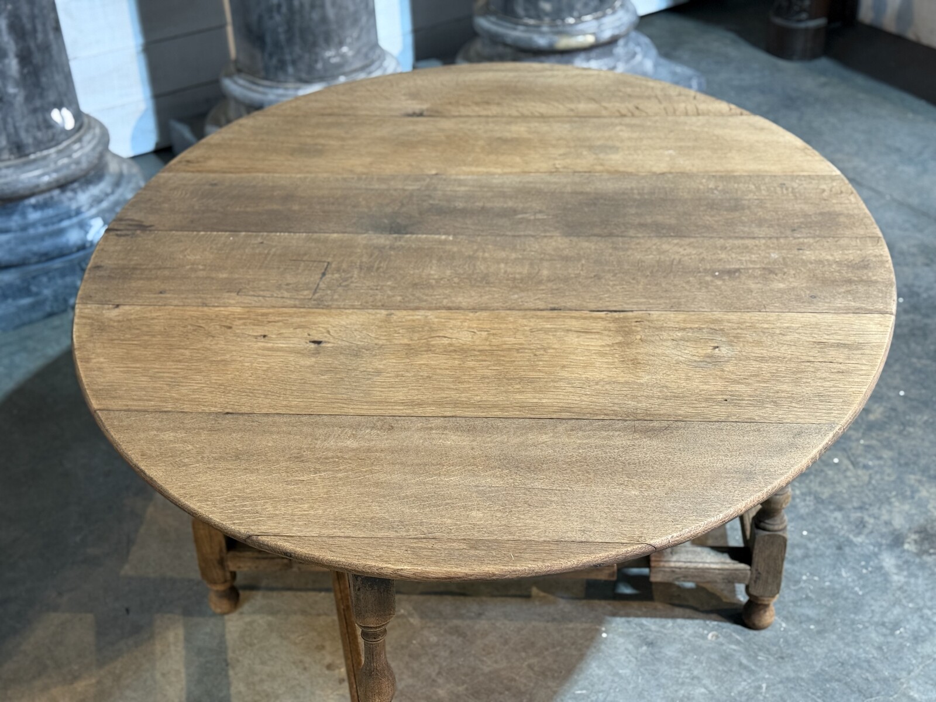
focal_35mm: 48
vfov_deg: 30.3
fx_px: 1298
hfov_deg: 39.7
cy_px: 351
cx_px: 468
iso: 250
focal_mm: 6.76
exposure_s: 1/33
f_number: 1.78
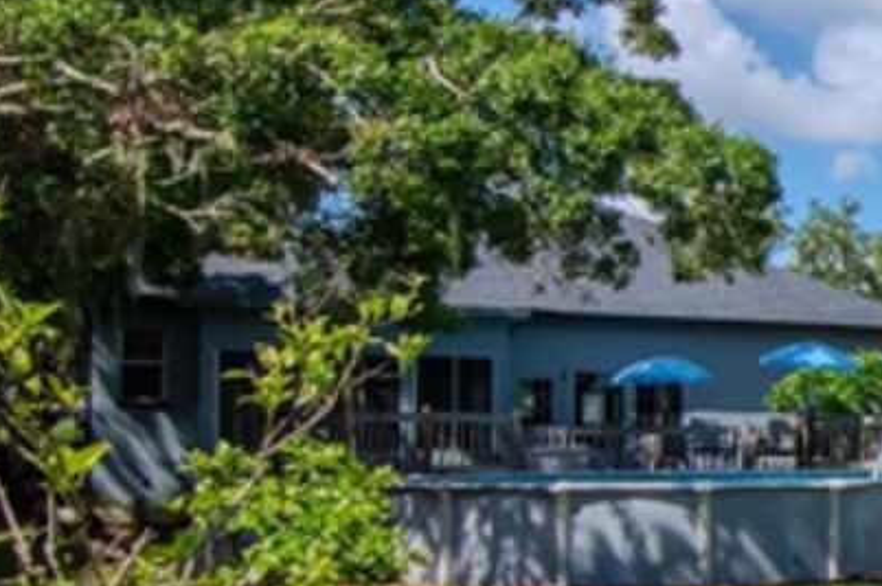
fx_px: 1287
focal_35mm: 53
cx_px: 1286
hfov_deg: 27.6
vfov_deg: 25.4
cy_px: 417
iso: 800
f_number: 13
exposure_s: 1/1000
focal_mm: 11
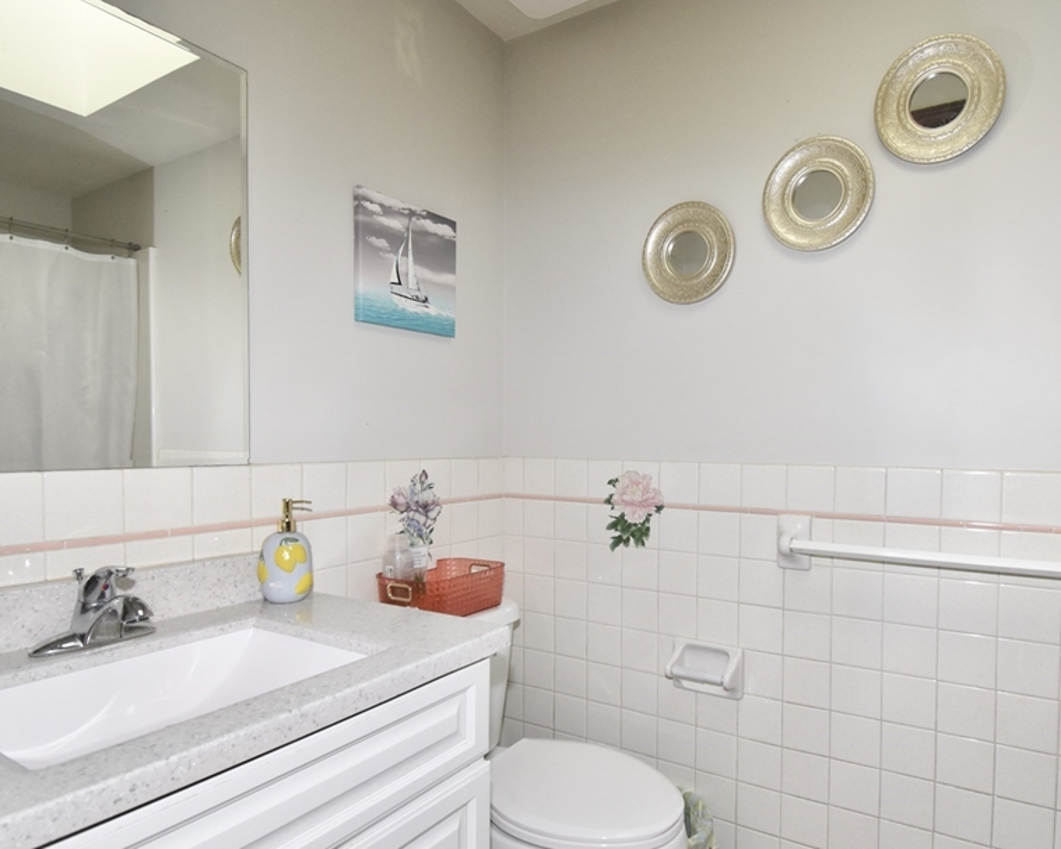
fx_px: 597
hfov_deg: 82.7
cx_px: 614
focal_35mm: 19
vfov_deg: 70.7
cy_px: 461
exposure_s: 1/160
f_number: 4.5
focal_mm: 10
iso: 800
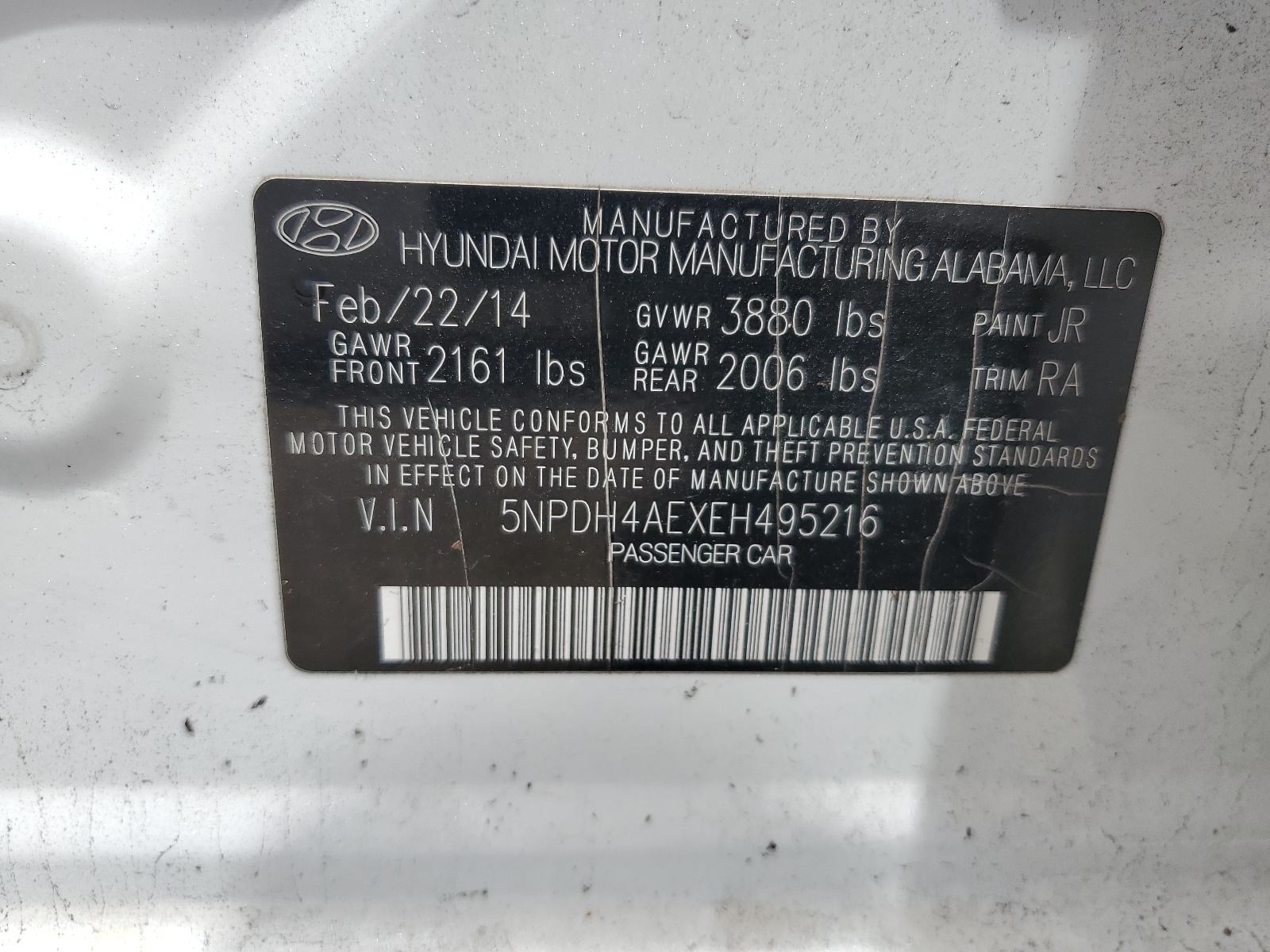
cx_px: 635
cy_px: 476
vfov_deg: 53.1
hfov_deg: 67.3
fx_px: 954
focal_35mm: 26
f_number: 1.5
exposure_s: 1/2000
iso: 50
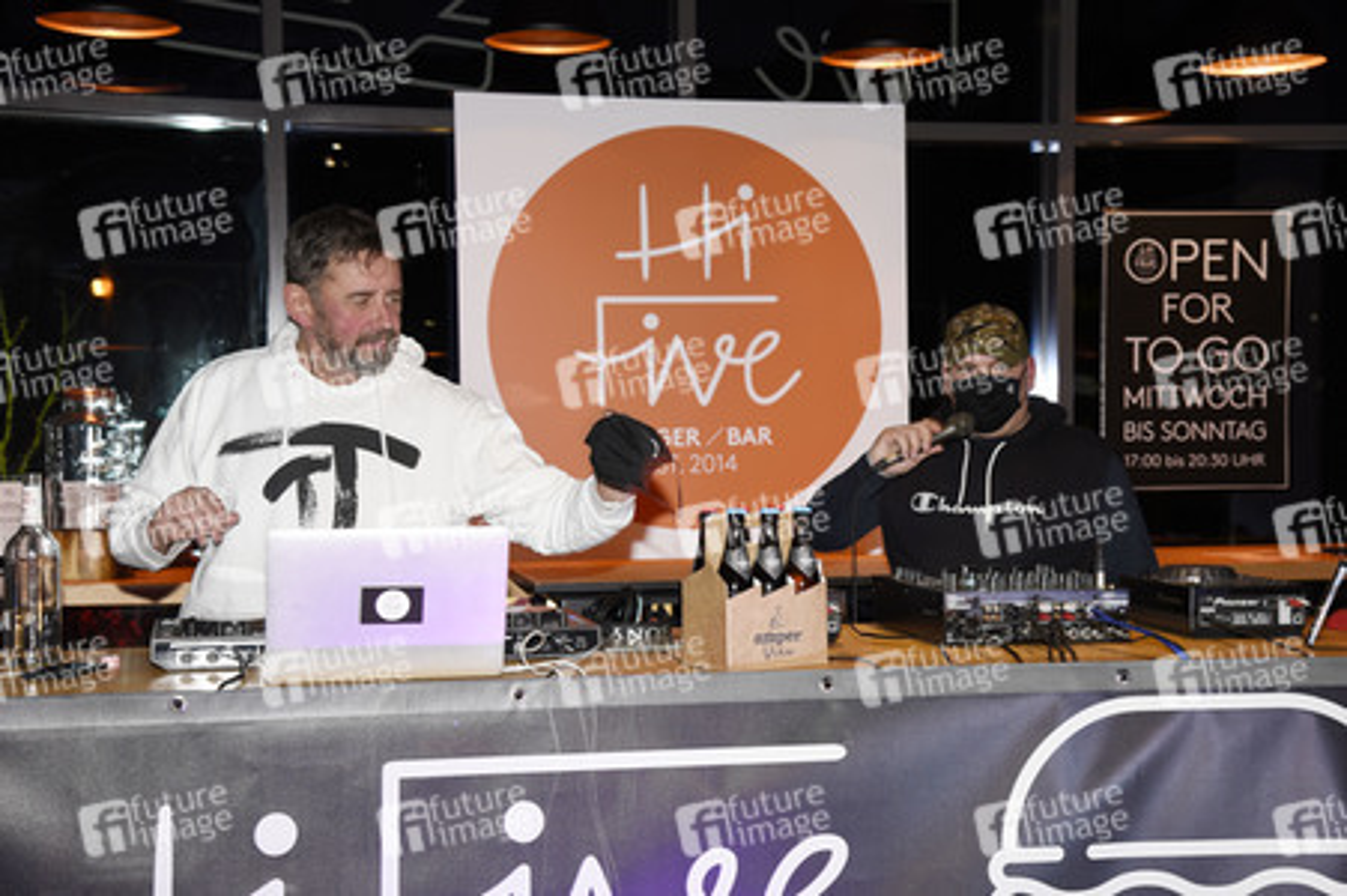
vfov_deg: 23.3
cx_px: 674
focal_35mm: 58
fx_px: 2169
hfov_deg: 34.5
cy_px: 448
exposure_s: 1/50
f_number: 6.3
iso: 800
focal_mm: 58
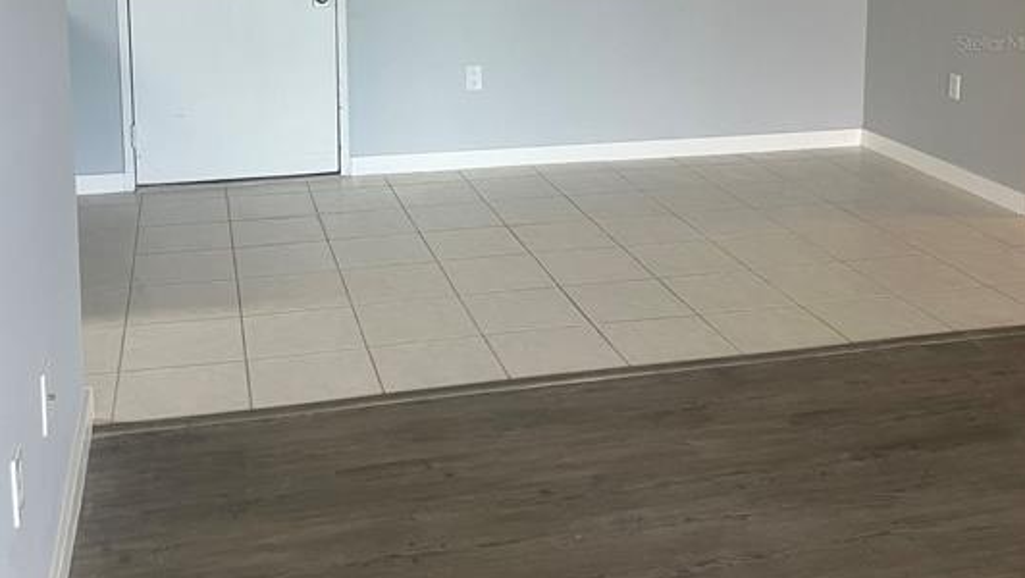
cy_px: 42
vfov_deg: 26.1
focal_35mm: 44
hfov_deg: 46.4
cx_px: 489
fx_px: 1197
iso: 50
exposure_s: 1/60
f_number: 1.8
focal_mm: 3.99
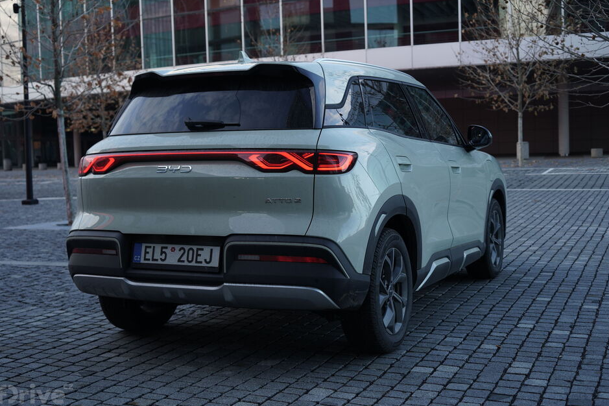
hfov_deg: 42.7
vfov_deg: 29.2
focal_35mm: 46
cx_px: 301
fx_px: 778
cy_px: 205
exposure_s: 1/160
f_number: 4
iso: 200
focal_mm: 45
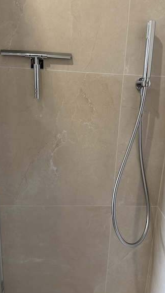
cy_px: 138
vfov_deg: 66.0
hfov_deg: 40.1
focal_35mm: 29
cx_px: 94
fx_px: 225
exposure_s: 1/69
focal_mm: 6.76
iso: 200
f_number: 1.78
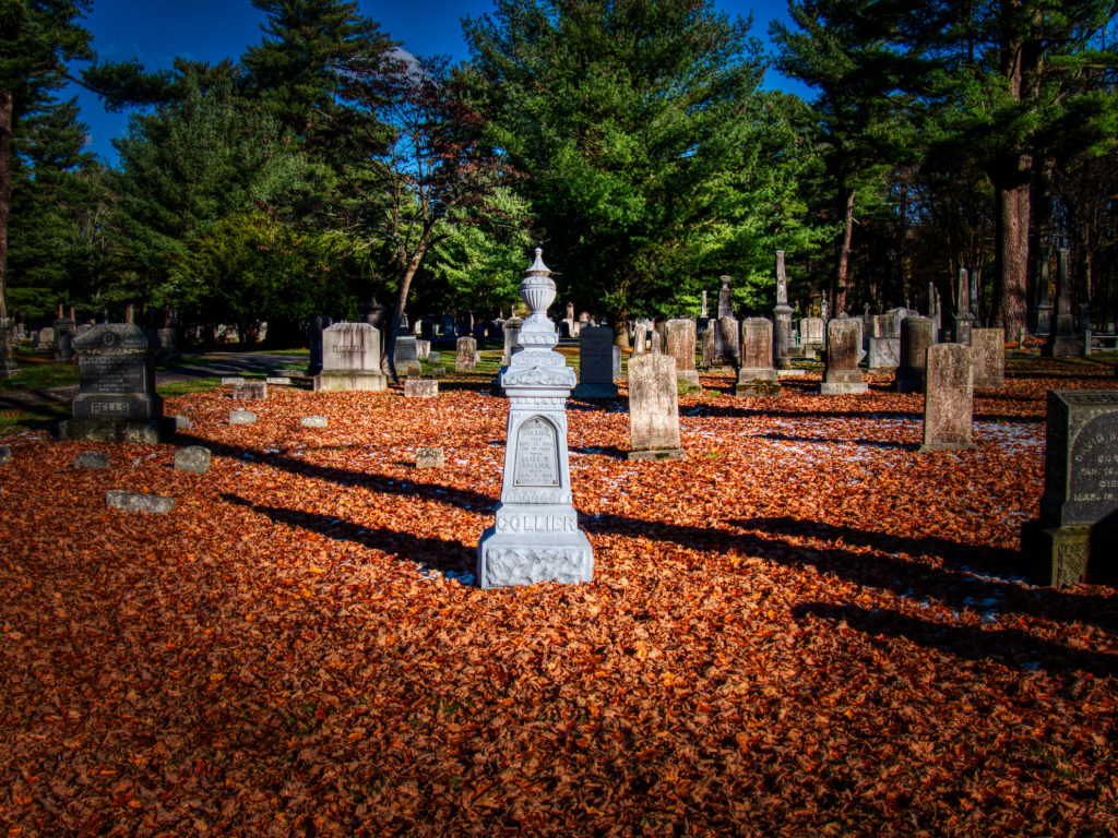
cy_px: 419
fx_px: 1195
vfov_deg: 38.7
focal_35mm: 37
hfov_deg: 50.1
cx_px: 559
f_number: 10
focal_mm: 17
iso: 800
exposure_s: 1/800
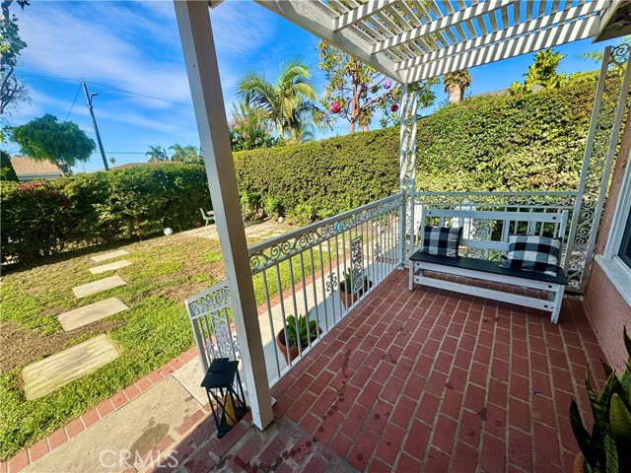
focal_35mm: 14
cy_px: 236
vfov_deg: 85.7
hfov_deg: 102.1
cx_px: 316
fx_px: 255
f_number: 2.2
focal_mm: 2.22
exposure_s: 1/879
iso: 50
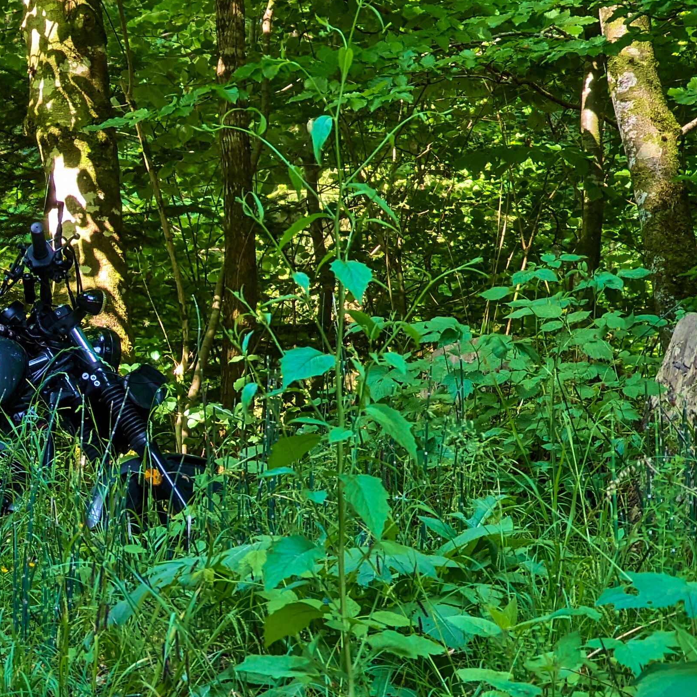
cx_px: -151
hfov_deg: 7.3
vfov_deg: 7.4
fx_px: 5399
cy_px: 458
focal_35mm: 237
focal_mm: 19
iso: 66
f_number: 3.5
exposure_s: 1/57.1
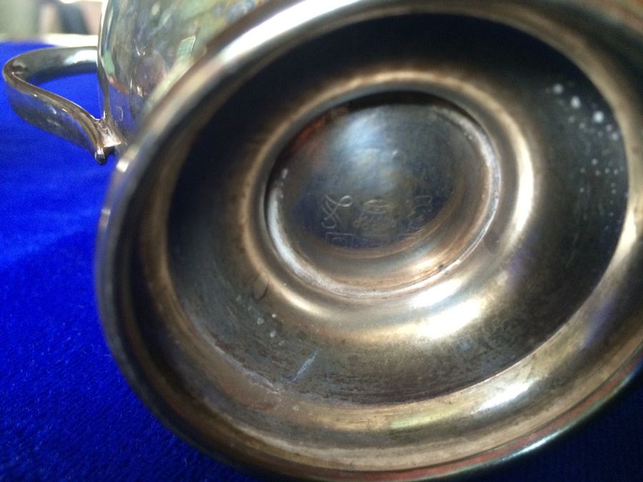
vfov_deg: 46.8
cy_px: 241
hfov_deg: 60.0
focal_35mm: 30
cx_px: 322
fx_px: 557
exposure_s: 1/30
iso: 250
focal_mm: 4.12
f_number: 2.2
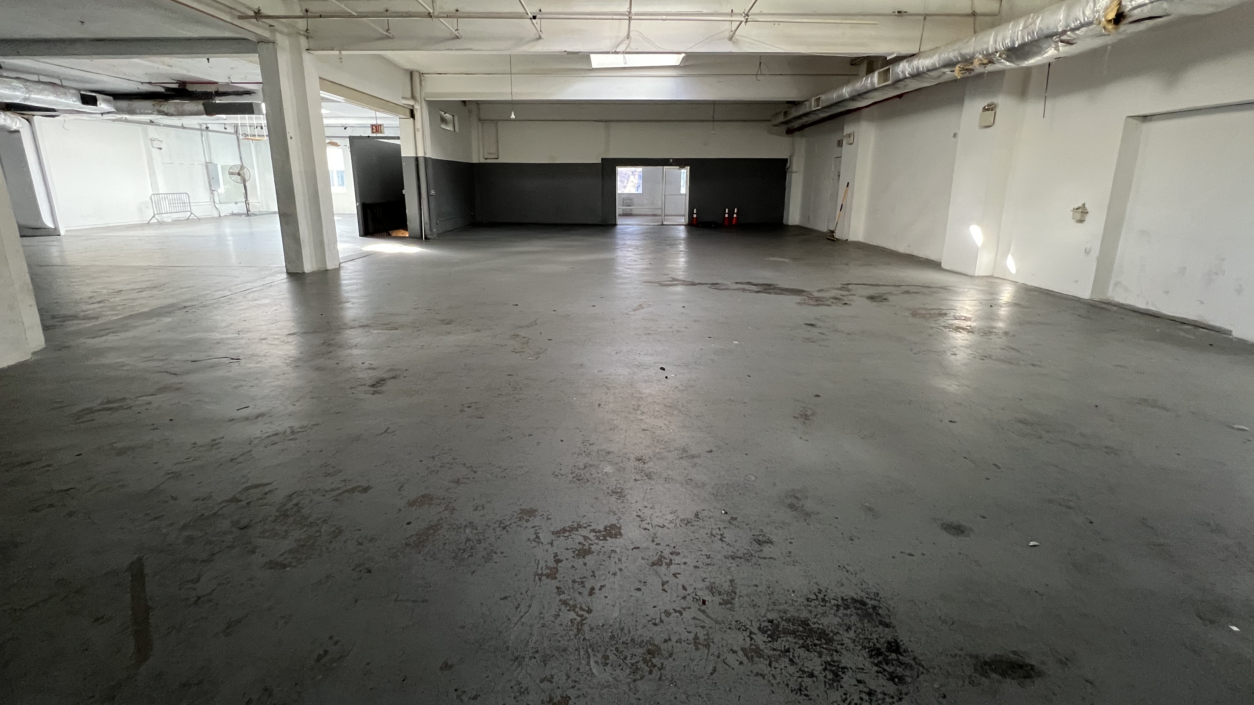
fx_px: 499
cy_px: 307
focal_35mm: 15
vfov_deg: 70.2
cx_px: 623
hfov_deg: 103.0
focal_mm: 1.57
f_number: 1.8
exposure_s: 1/60
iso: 400
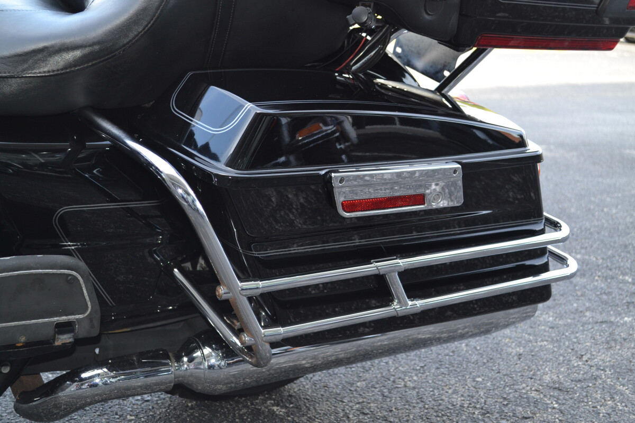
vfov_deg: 25.8
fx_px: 926
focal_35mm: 52
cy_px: 212
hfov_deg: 37.9
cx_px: 318
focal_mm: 35
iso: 280
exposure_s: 1/125
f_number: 5
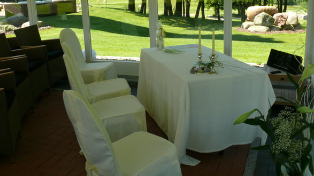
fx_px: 325
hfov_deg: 51.6
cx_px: 158
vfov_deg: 30.3
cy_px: 71
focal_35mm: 39
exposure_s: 1/40
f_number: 9
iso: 100
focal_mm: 7.4
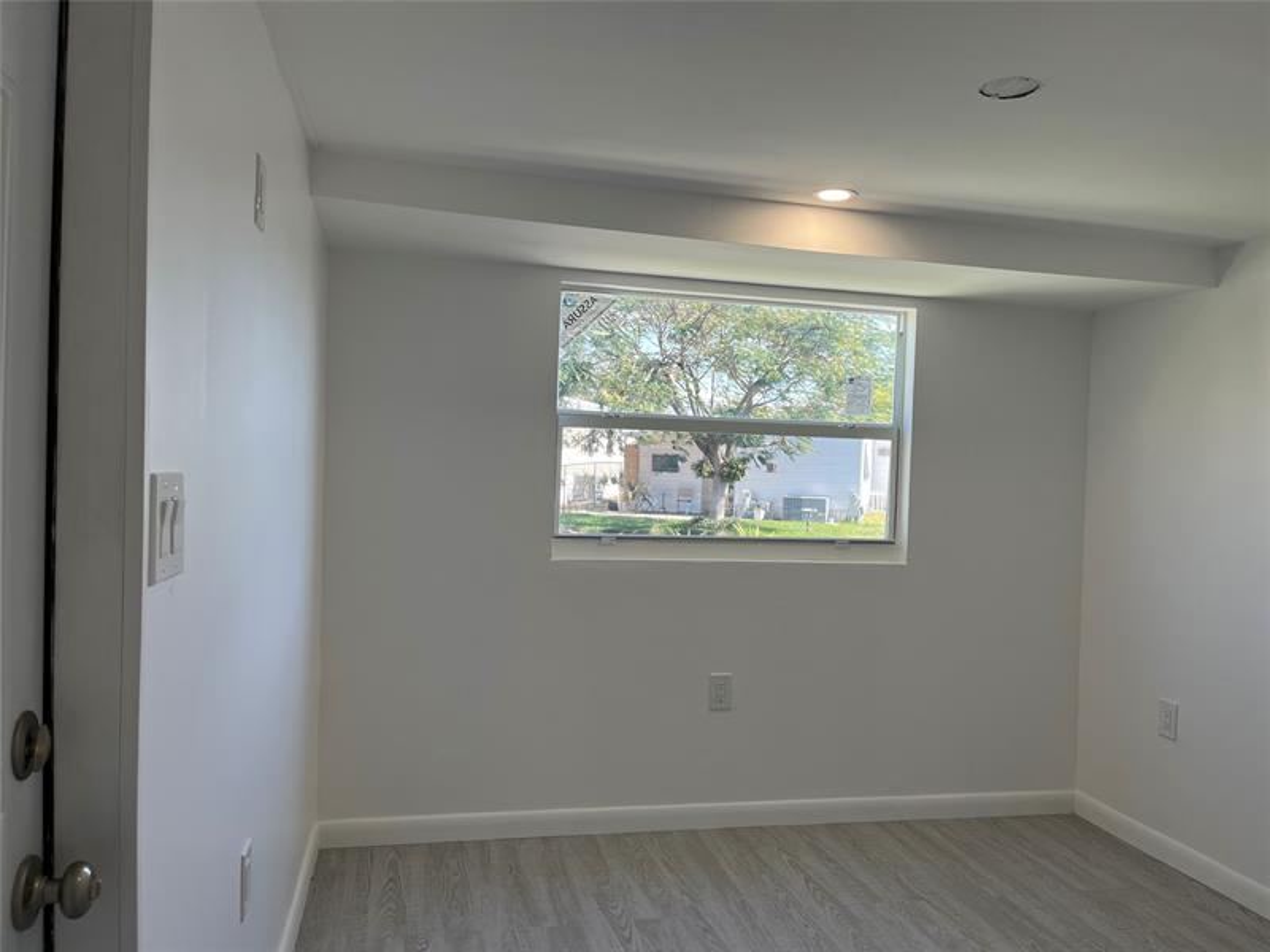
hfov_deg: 67.3
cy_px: 476
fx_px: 954
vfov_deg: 53.1
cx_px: 635
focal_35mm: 26
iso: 40
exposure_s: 1/209
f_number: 1.6
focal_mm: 5.1
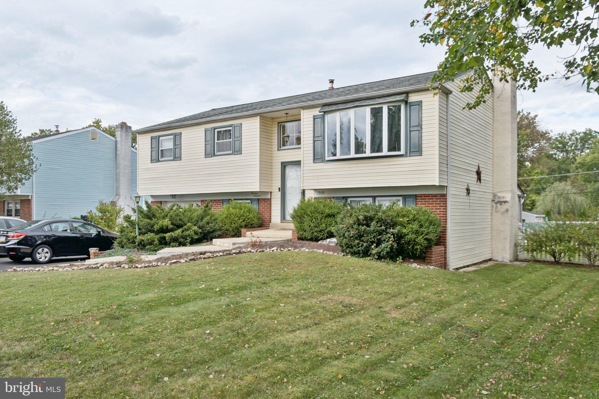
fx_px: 449
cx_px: 300
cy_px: 200
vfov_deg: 47.9
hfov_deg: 67.4
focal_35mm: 27
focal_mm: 18.2
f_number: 8
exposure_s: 1/160
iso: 250
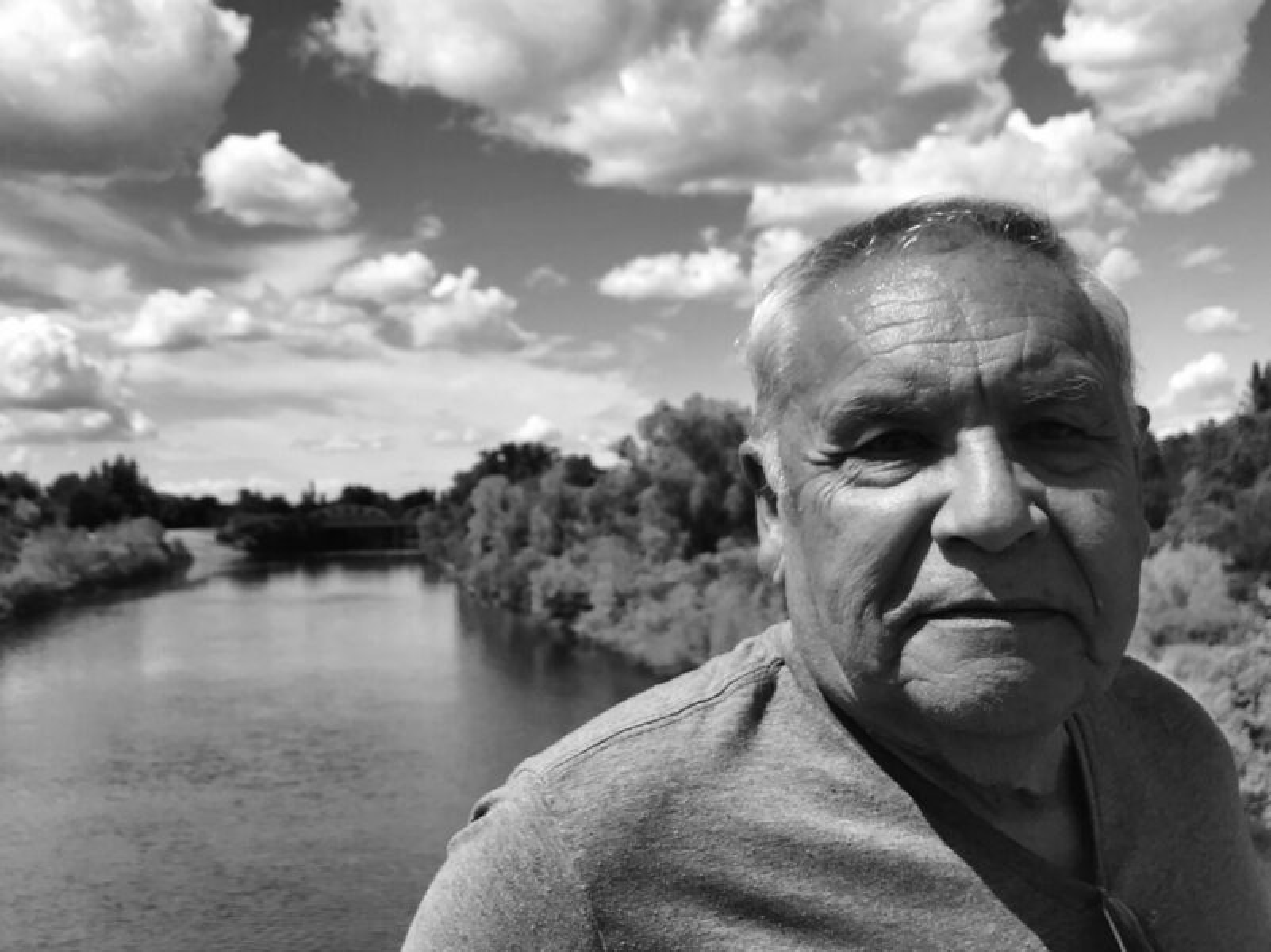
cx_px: 636
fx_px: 1028
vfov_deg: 49.7
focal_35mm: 28
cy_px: 476
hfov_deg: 63.5
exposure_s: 1/2994
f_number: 1.8
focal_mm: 3.99
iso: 20
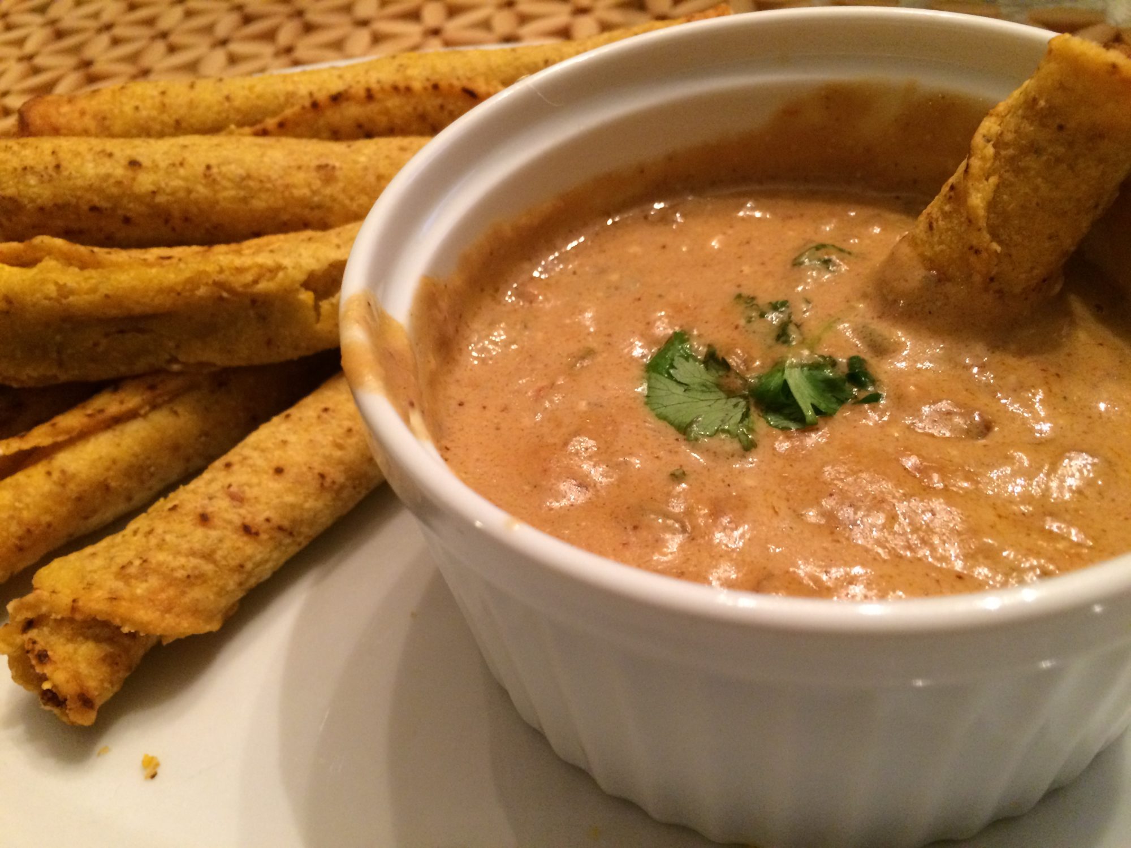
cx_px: 566
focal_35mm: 29
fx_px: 948
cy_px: 424
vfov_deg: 48.2
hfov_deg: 61.7
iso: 320
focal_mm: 4.15
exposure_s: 1/24
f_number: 2.2
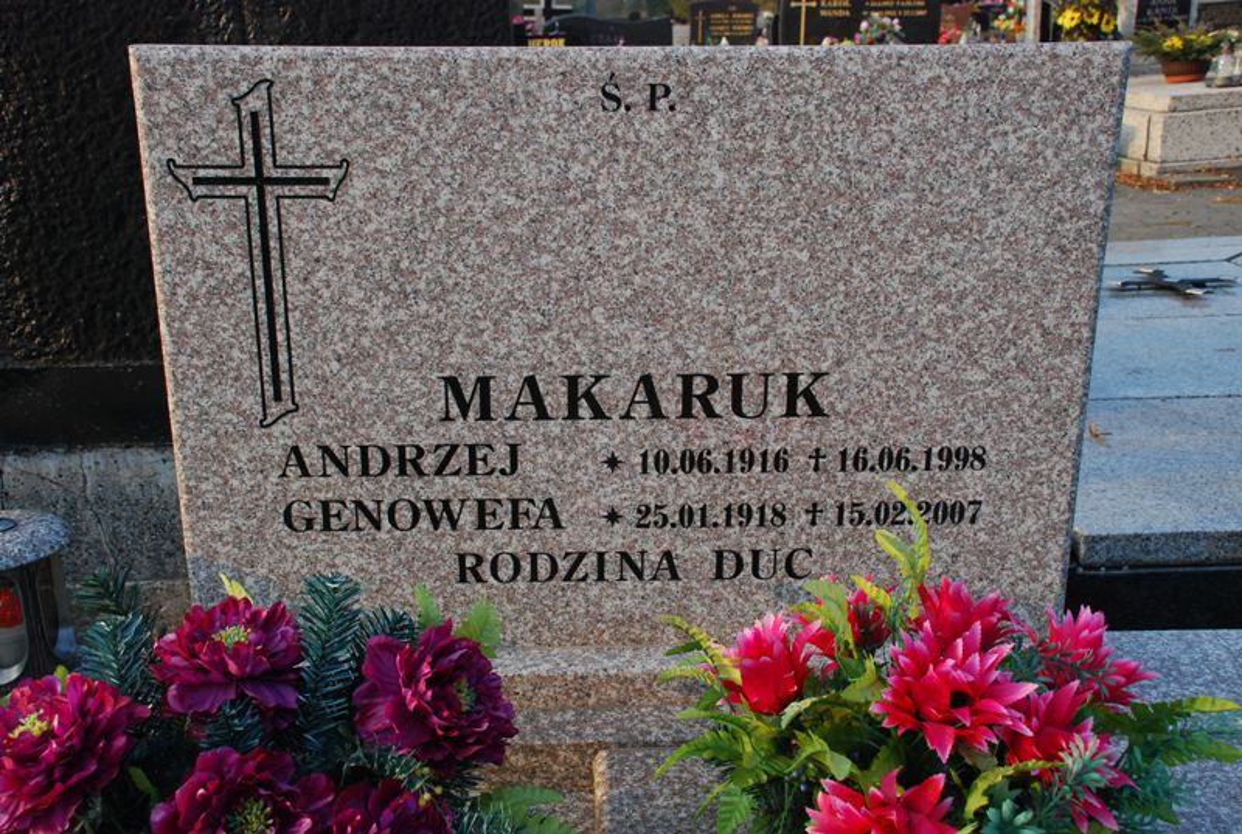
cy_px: 417
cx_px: 621
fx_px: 1245
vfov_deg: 37.0
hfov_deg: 53.0
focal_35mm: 36
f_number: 8
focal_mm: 24
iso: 500
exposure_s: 1/250
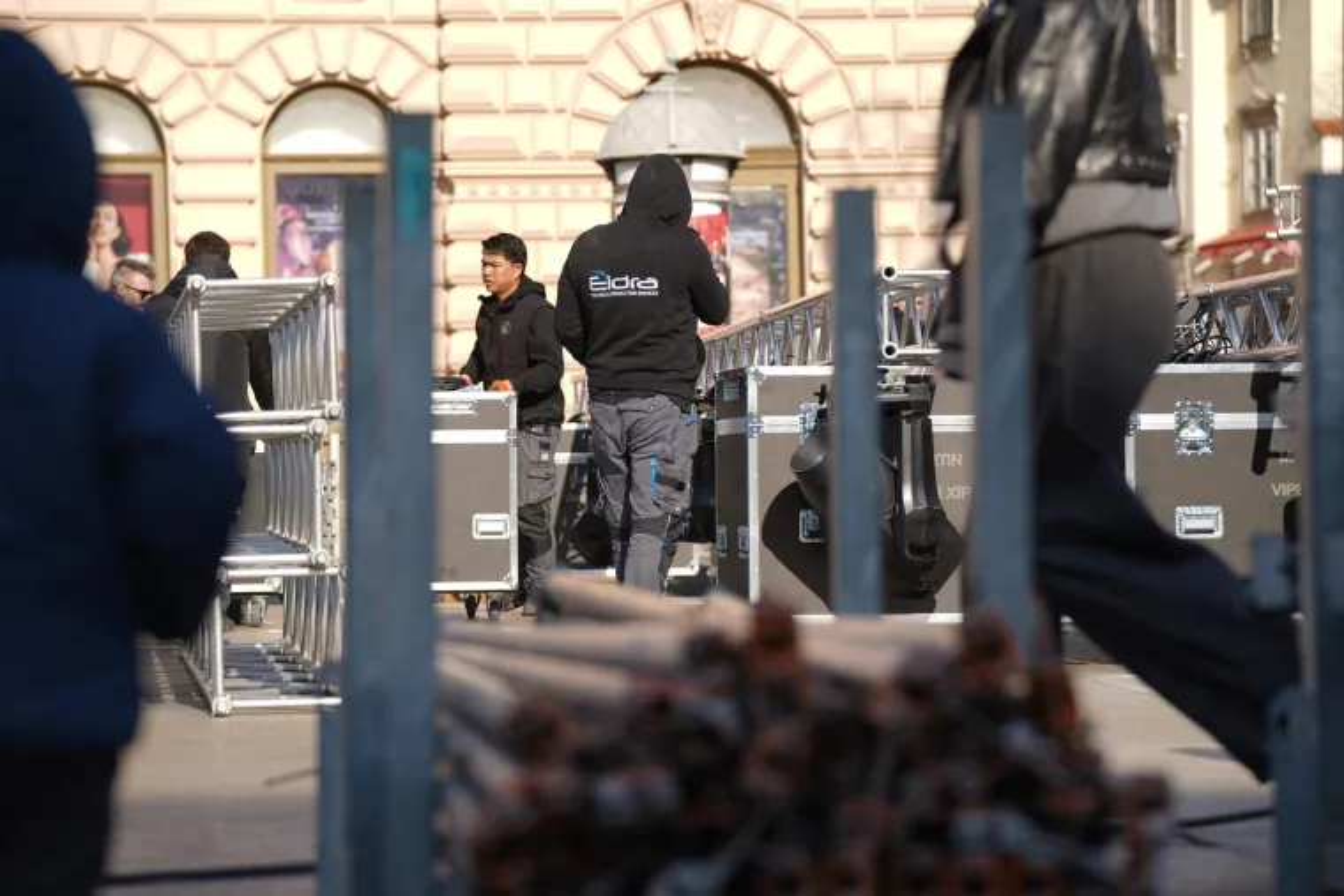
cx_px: 672
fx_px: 4443
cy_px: 448
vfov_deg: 11.5
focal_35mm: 119
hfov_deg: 17.2
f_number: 4
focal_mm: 119
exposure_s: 1/400
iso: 50
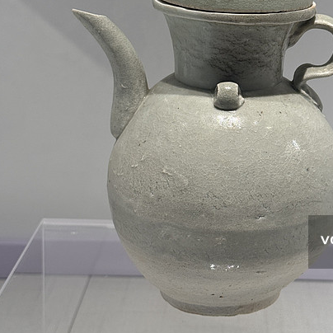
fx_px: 914
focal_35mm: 84
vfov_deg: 20.5
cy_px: 87
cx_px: 245
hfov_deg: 20.5
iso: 64
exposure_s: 1/490
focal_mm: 6.76
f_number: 1.78
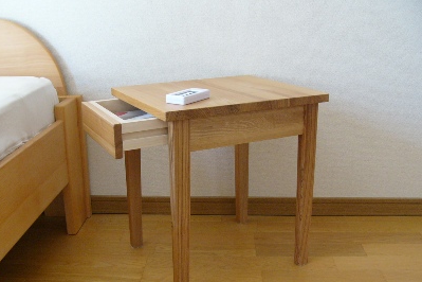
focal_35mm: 42
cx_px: 194
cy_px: 172
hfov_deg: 46.4
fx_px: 492
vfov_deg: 31.8
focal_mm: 6.1
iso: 200
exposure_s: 1/50
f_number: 2.8
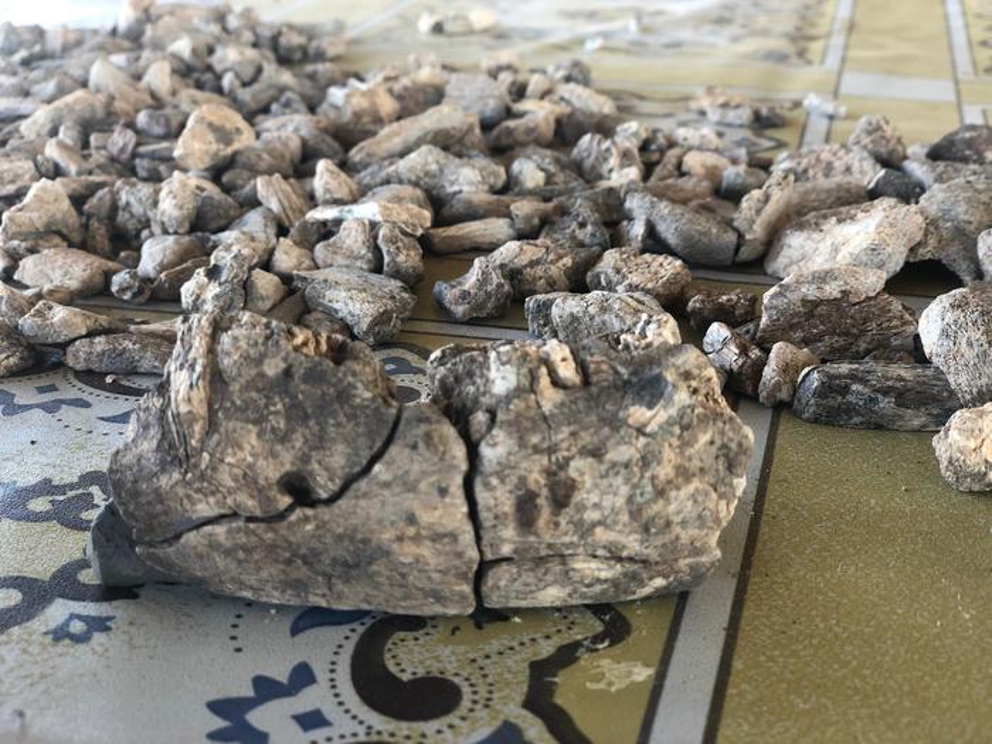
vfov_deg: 28.0
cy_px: 372
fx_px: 1490
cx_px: 496
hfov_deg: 36.8
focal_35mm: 52
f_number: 2.4
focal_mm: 6
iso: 20
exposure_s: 1/60
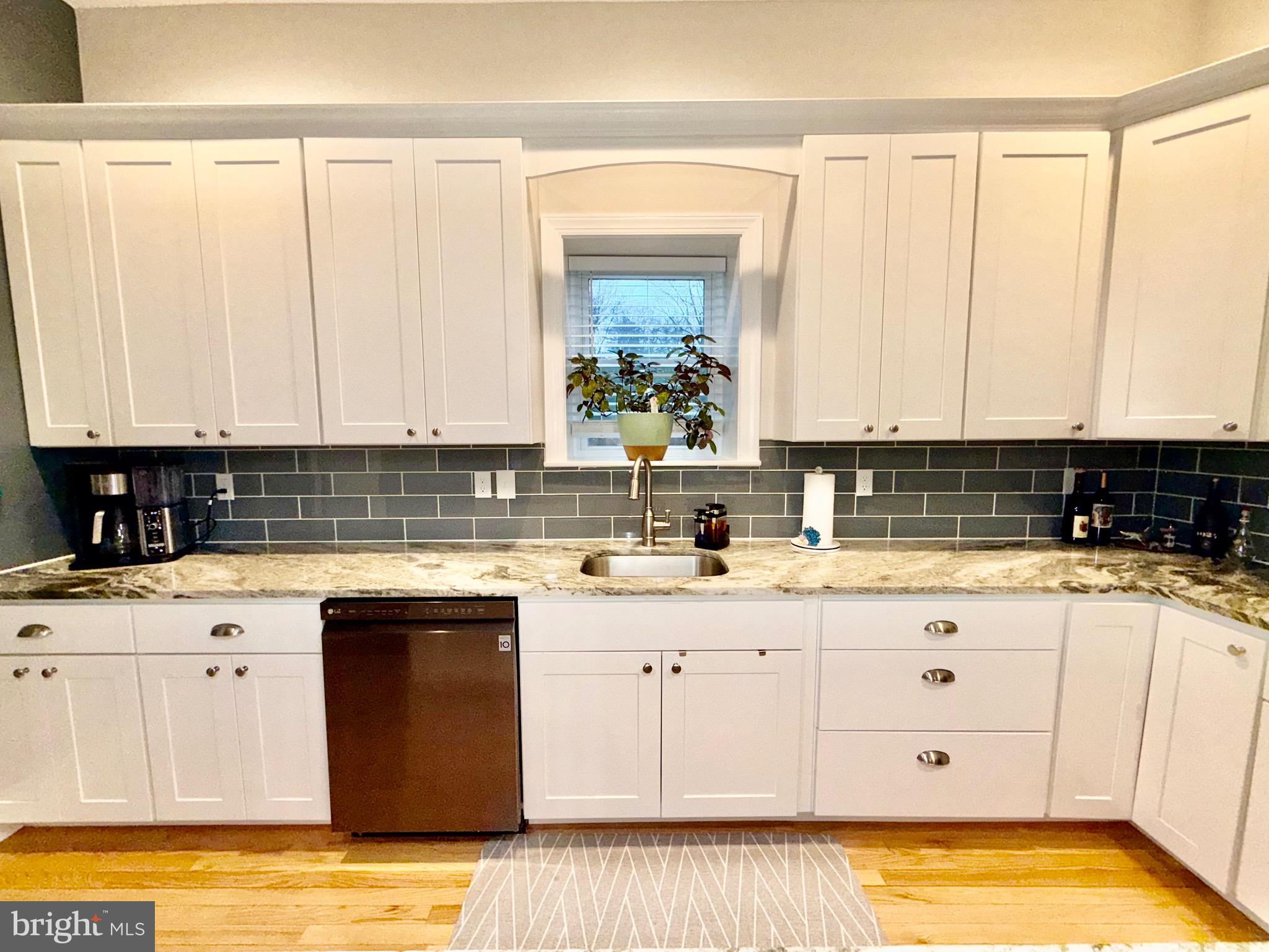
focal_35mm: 14
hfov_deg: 102.1
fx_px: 513
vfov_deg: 85.7
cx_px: 634
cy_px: 476
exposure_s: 1/69
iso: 80
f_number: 2.2
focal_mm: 2.22
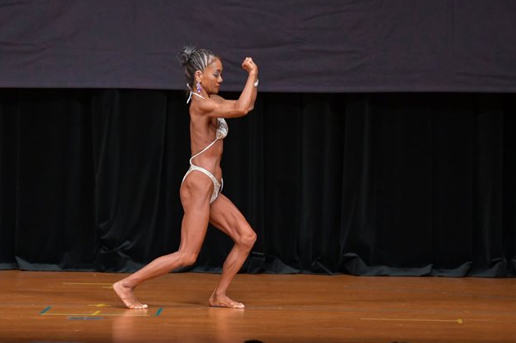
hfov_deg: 7.0
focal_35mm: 295
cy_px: 154
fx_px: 4226
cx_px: 215
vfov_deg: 4.7
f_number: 5.6
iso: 4000
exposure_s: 1/400
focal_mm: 160
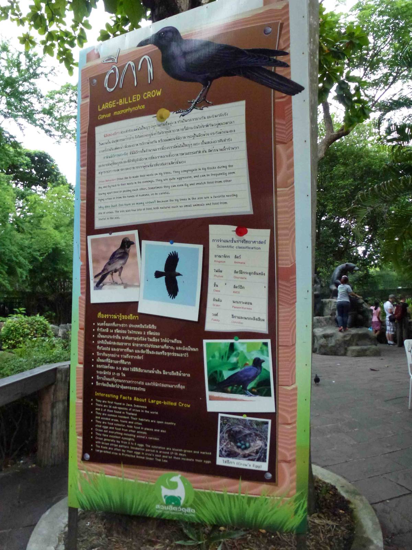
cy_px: 275
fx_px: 381
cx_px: 206
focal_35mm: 24
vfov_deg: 71.6
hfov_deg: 56.8
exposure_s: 1/125
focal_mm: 4.3
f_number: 3.3
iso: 500
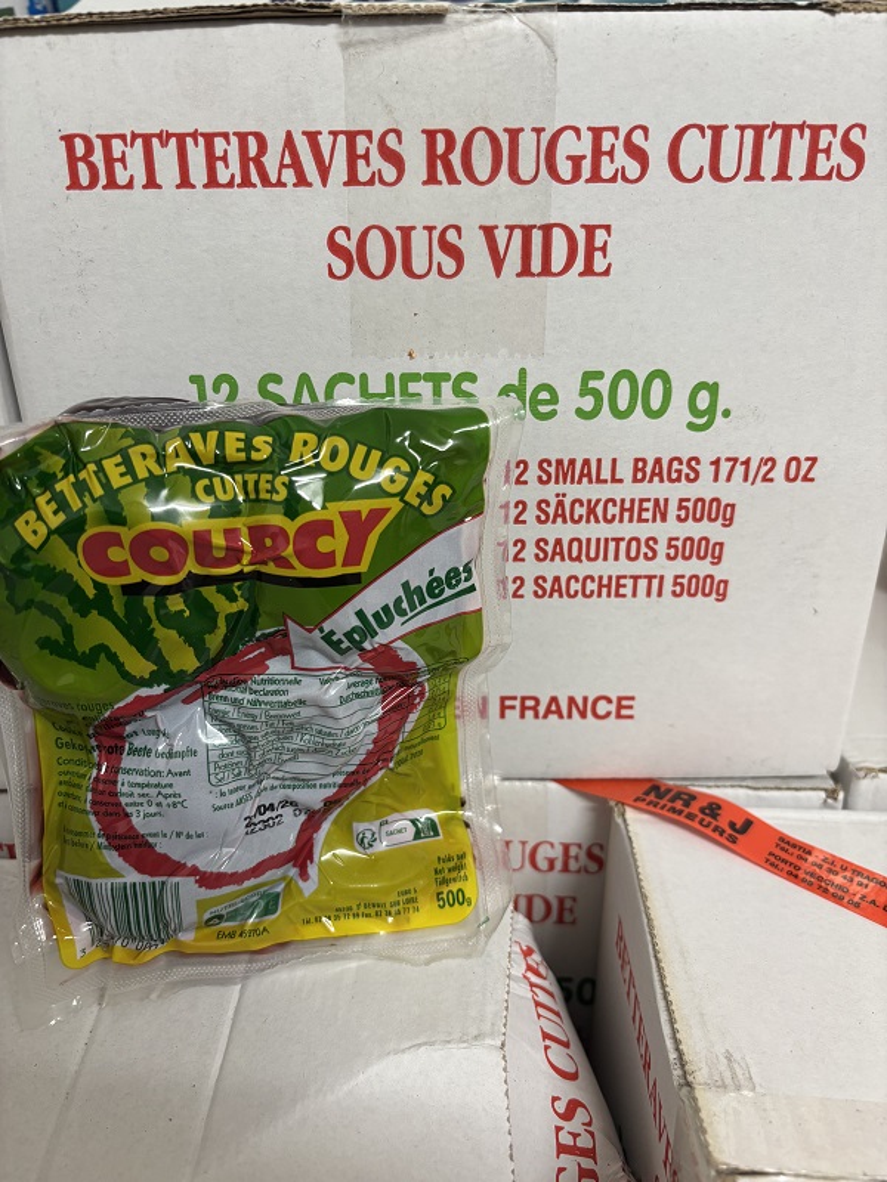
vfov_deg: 67.3
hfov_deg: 53.1
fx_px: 888
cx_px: 444
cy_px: 591
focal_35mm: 26
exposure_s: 1/50
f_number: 1.6
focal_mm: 5.96
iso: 100
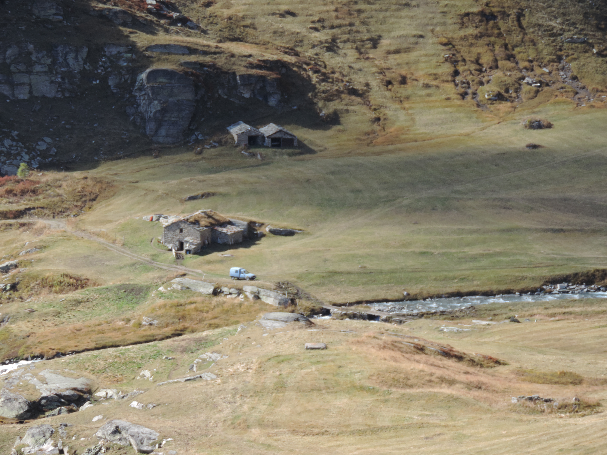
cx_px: 304
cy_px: 228
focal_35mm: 185
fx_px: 3244
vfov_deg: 8.0
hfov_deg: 10.7
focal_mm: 33
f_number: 4.6
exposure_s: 1/200
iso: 80
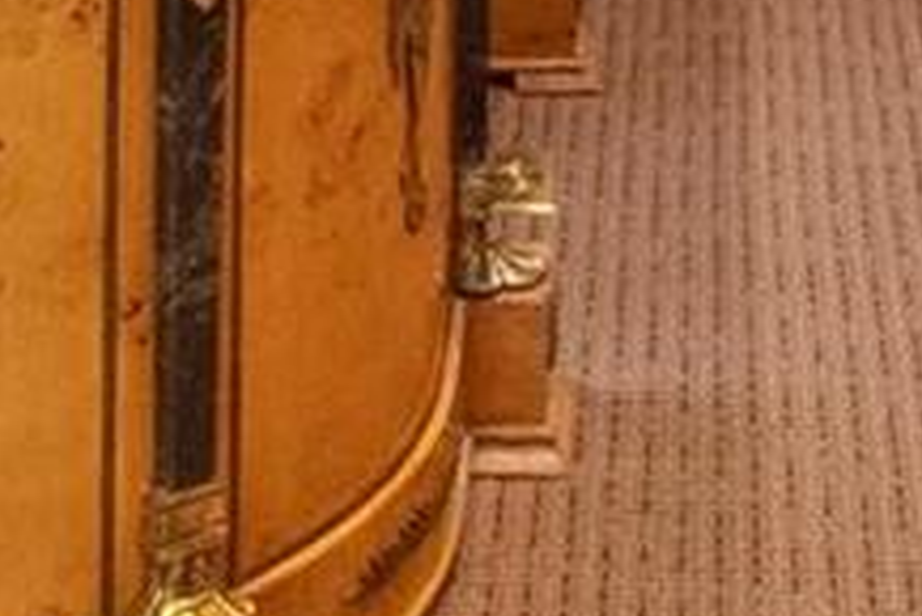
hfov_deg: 17.0
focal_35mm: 118
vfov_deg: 9.2
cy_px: -1270
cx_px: 875
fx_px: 3024
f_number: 10
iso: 400
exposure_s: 1/8
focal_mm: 8
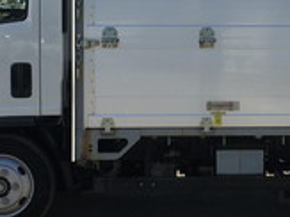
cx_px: 270
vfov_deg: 12.9
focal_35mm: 114
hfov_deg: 17.0
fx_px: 954
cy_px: 43
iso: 25
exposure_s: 1/1672
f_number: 2.2
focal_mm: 4.15
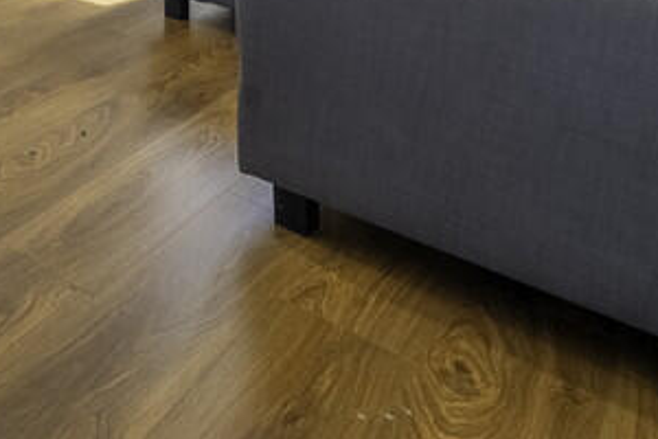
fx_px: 749
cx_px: -274
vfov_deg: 22.8
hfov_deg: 31.1
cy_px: -301
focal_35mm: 41
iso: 320
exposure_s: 1/40
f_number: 10
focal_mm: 12
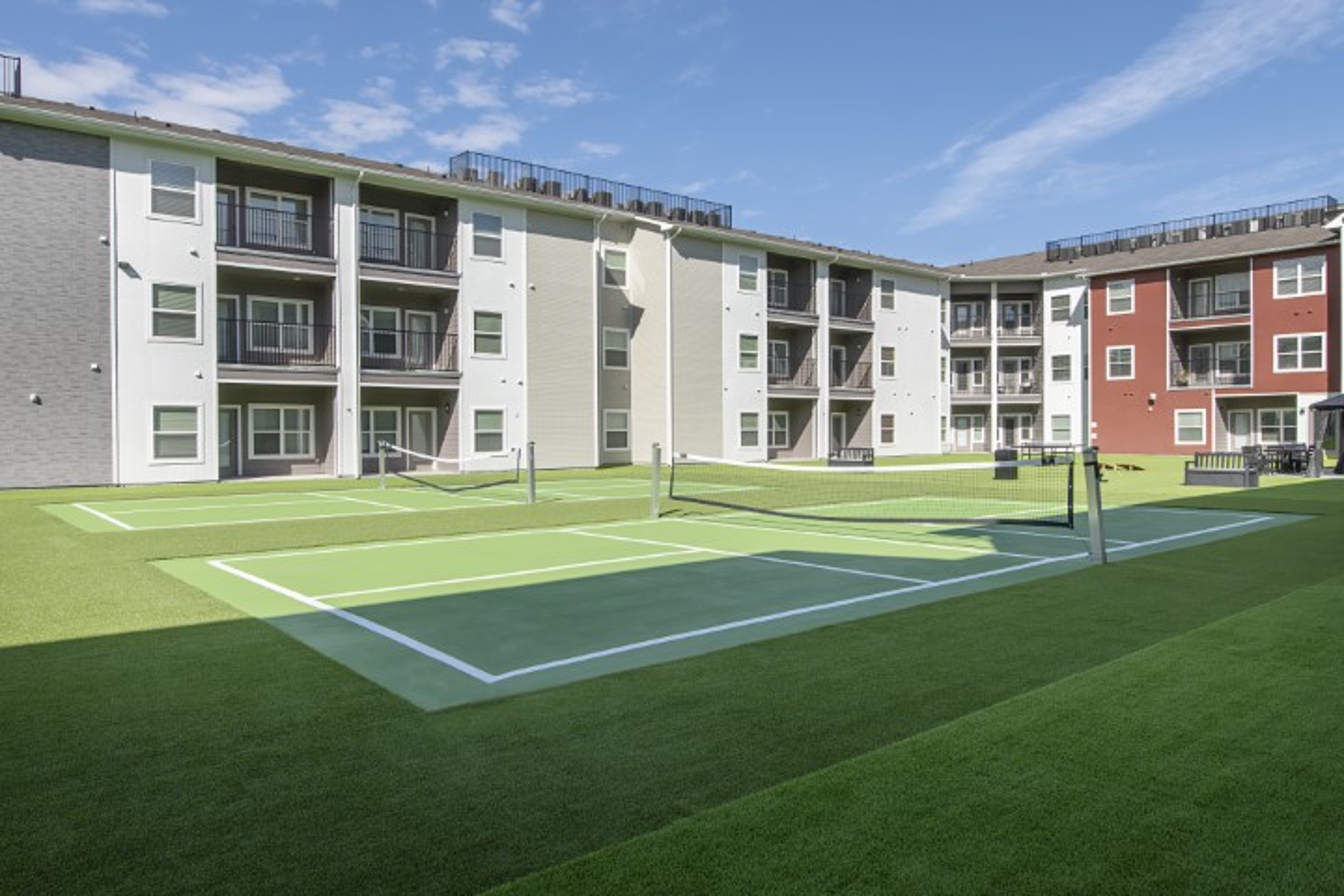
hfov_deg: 96.7
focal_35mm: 16
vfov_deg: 73.7
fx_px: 597
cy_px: 448
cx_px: 672
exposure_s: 1/125
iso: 100
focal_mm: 16
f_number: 11
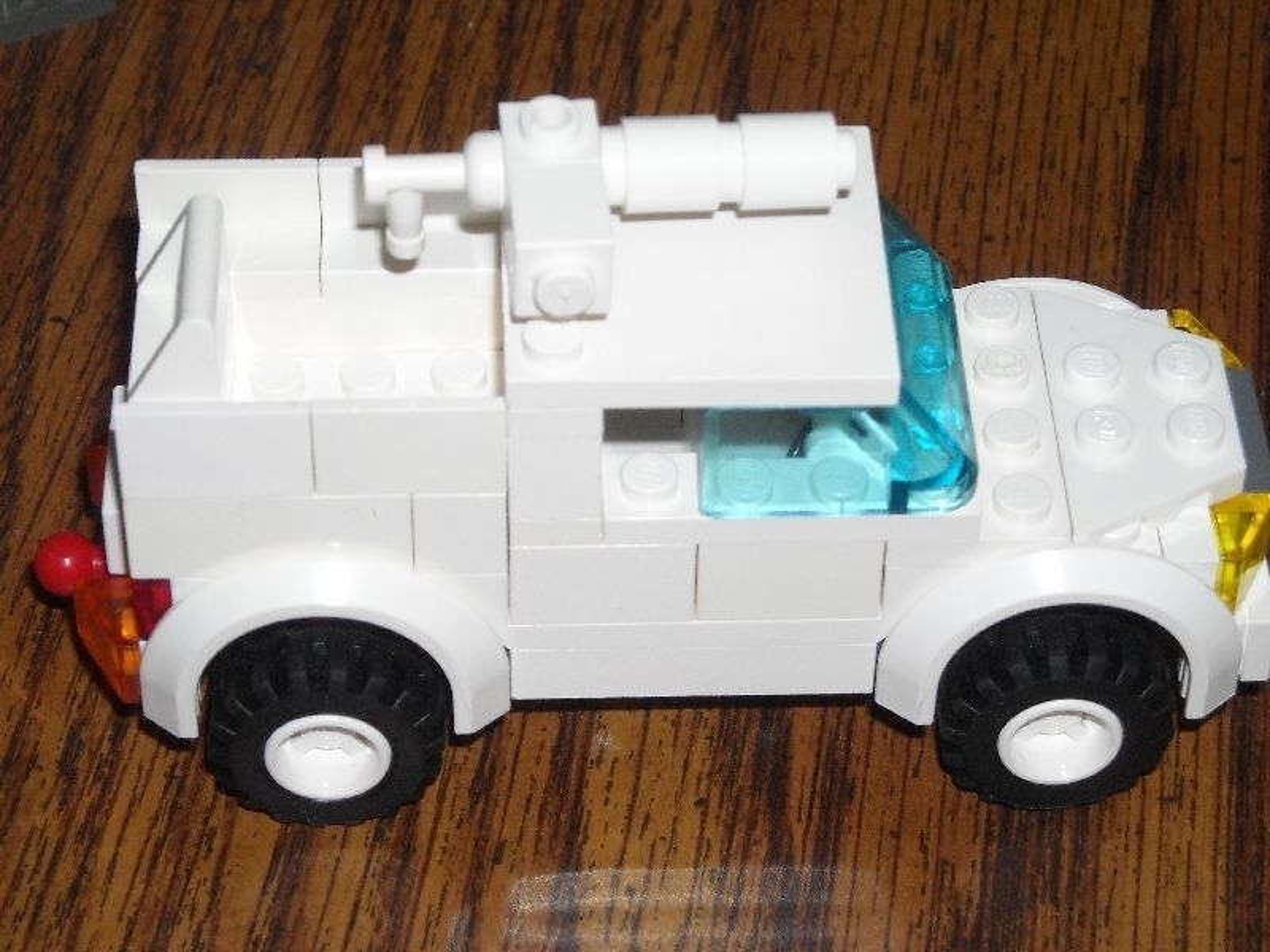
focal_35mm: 105
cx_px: 635
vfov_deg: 14.1
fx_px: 3852
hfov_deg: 18.7
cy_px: 476
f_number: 4.7
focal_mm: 17.1
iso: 200
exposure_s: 1/125
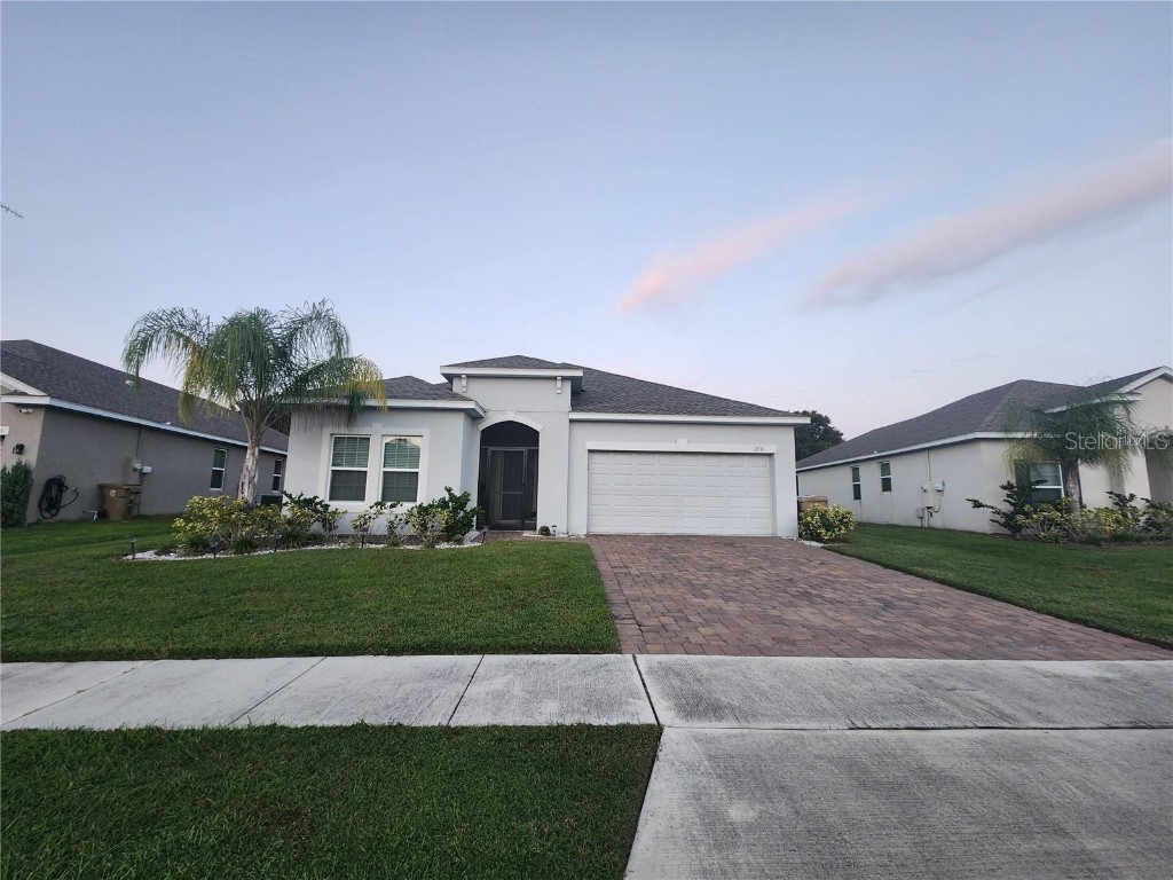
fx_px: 441
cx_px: 586
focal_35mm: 13
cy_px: 440
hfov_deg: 106.2
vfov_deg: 89.9
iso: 160
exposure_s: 1/60
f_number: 2.2
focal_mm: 2.2
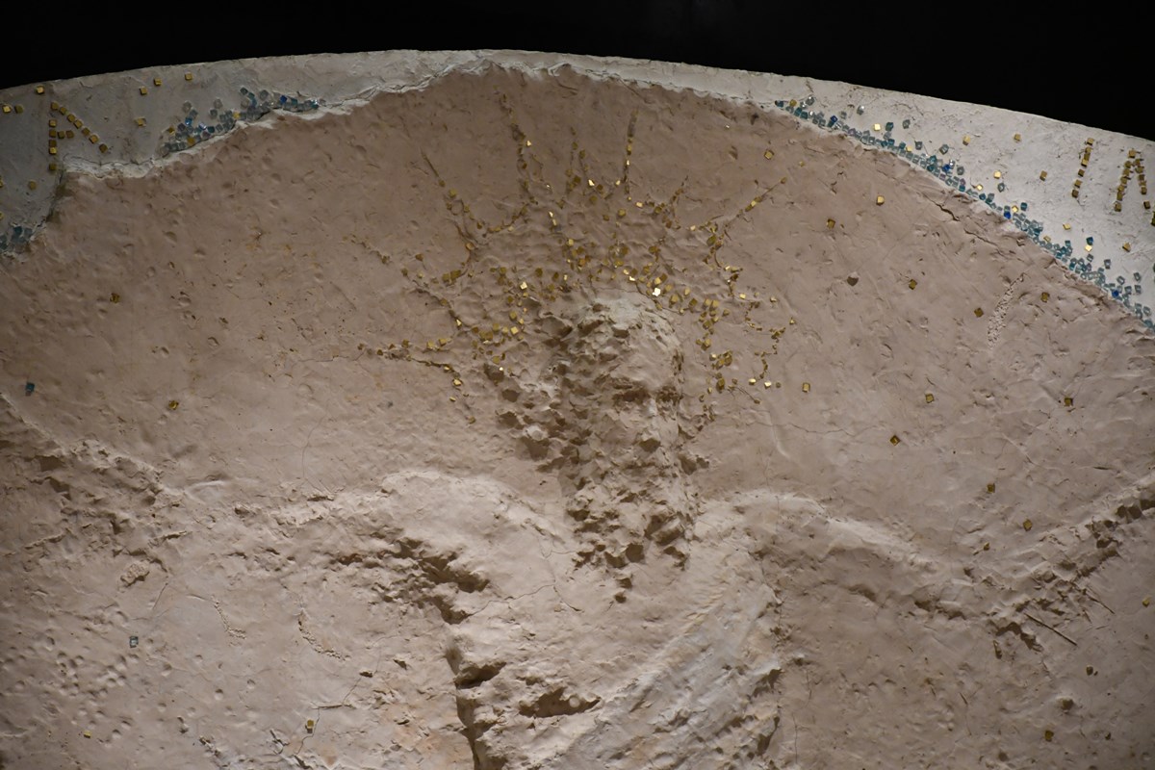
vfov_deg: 9.1
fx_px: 4812
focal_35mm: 150
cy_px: 385
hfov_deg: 13.7
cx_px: 578
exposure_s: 1/125
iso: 3200
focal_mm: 100
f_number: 5.6
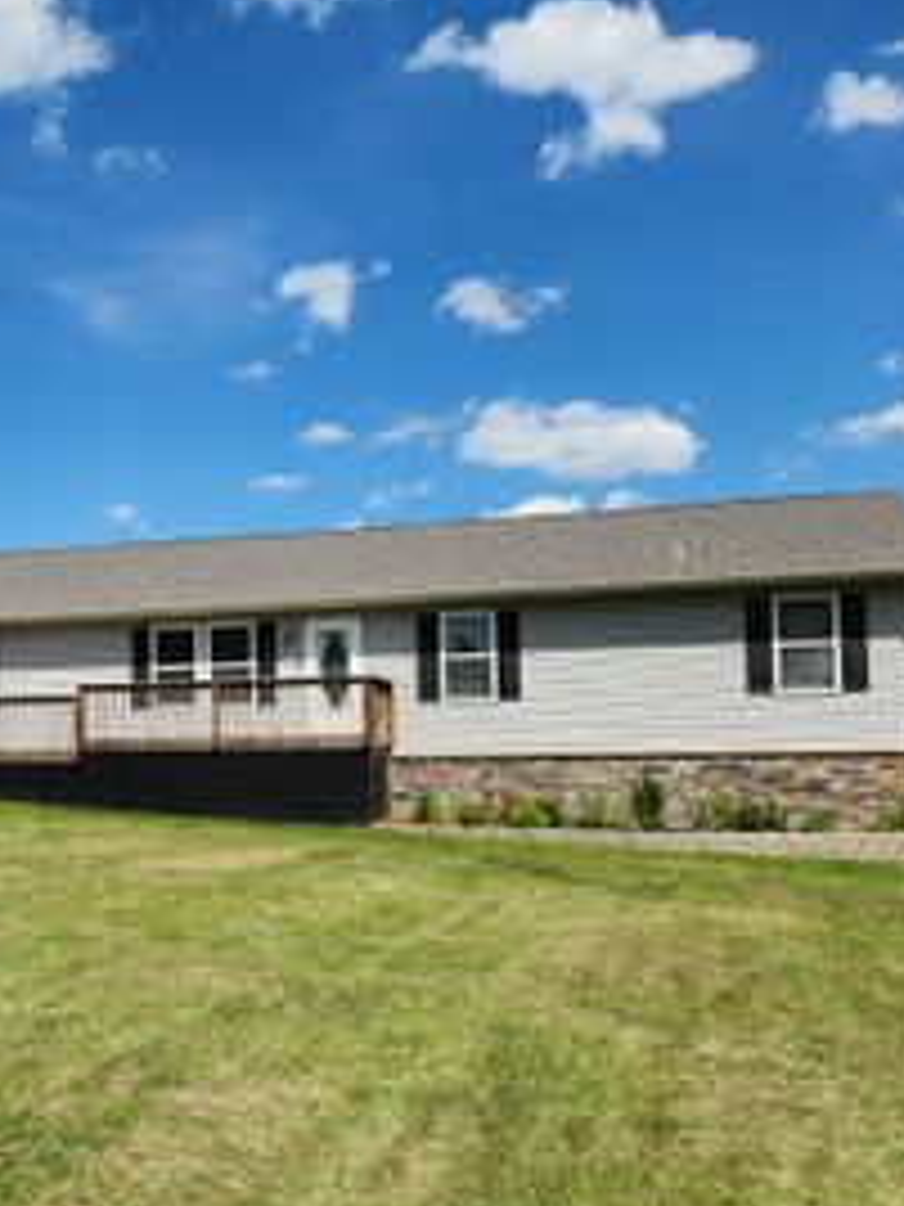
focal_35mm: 37
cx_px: 245
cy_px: 691
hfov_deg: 37.9
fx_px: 1288
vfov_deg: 50.0
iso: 20
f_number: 1.8
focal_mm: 5.4
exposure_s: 1/2397
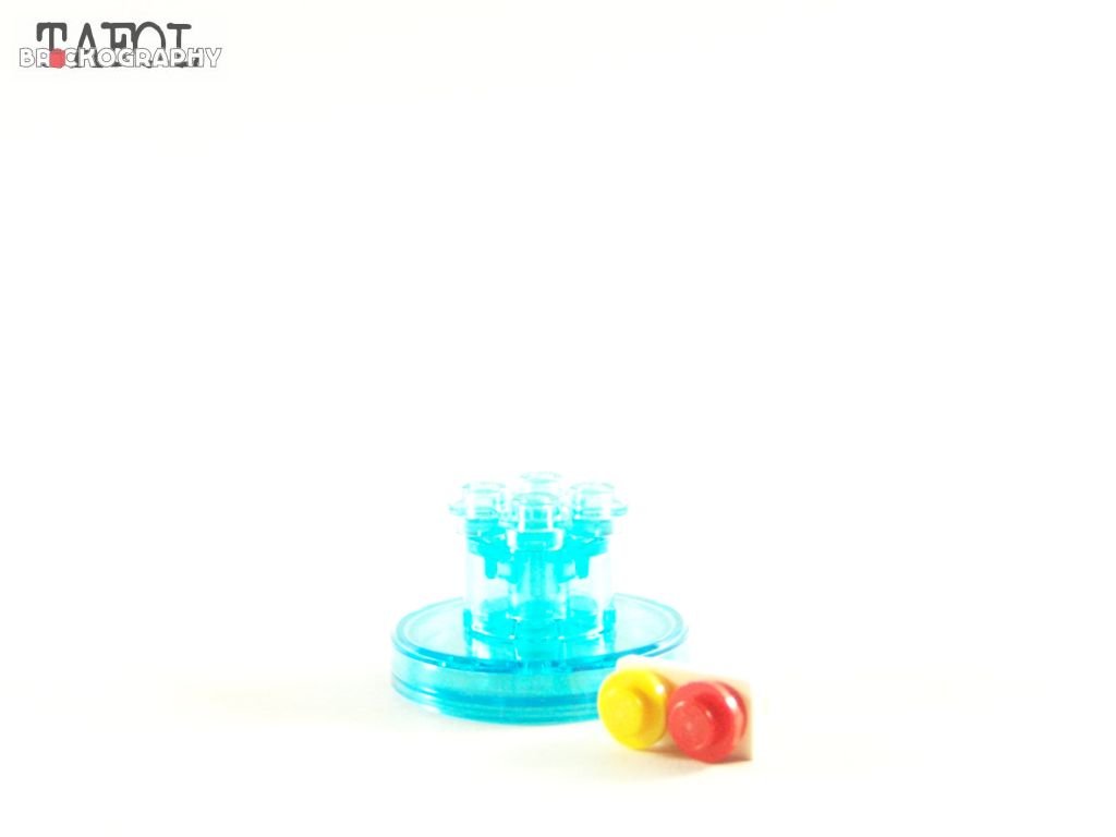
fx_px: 2418
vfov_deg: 19.6
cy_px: 418
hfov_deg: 26.0
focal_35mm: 75
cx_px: 558
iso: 400
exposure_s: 1/45
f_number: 3.2
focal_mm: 12.4
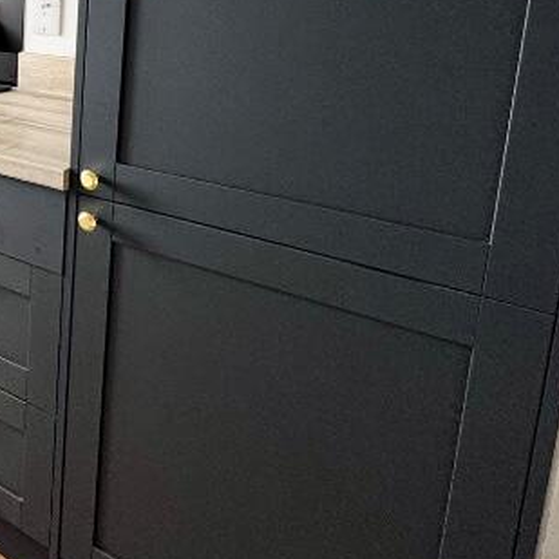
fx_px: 749
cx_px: -156
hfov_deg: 31.9
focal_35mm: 41
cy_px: 90
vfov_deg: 38.9
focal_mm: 2.22
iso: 200
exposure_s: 1/99
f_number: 2.2
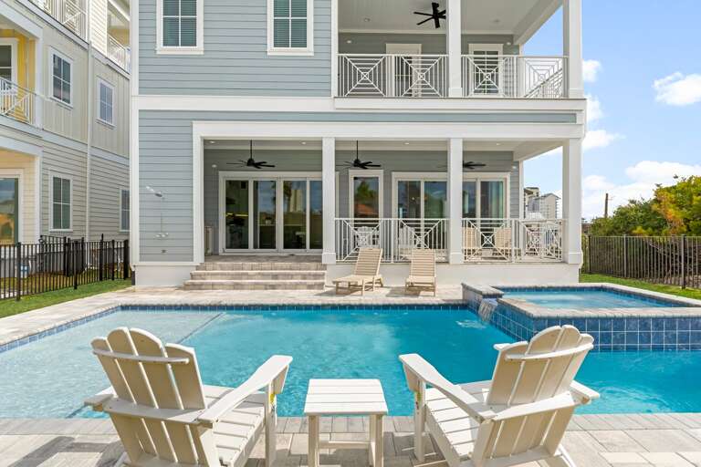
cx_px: 350
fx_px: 409
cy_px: 234
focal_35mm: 21
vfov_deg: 59.5
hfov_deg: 81.2
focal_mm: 14
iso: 100
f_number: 9
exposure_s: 1/250
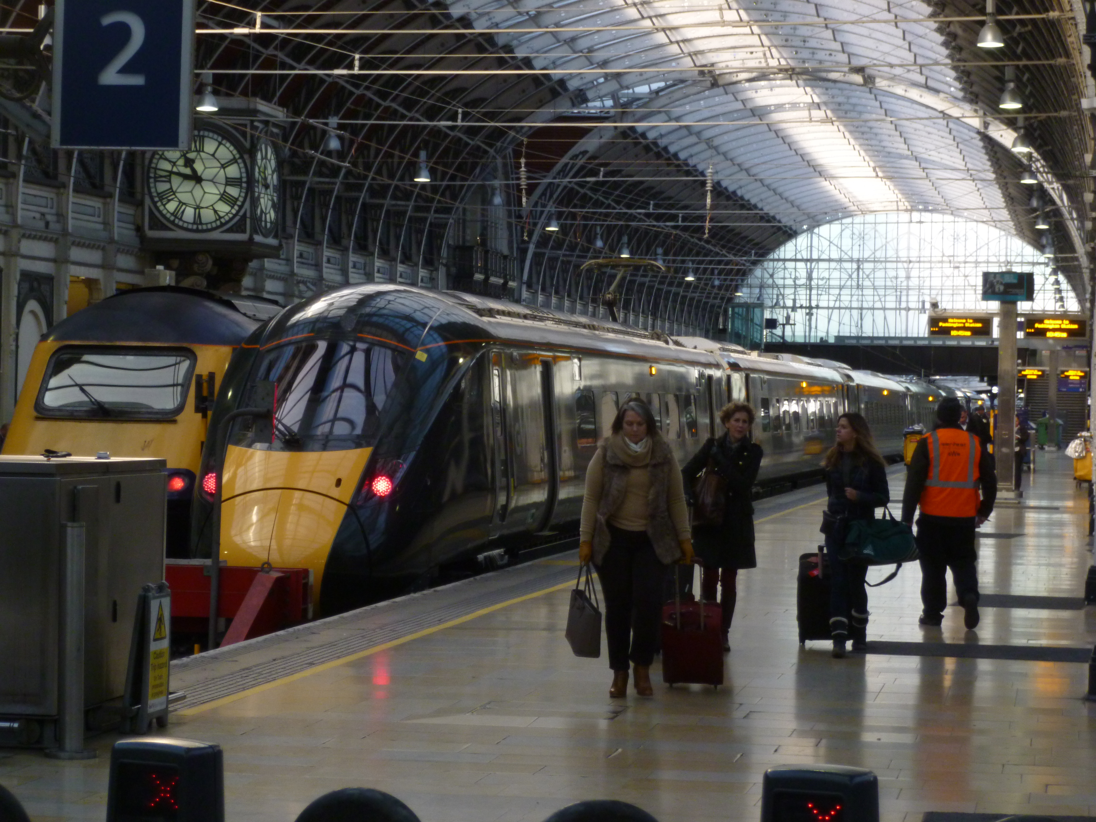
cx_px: 548
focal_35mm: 100
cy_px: 411
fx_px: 3166
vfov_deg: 14.8
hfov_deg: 19.6
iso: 250
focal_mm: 17.8
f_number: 5.3
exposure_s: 1/80
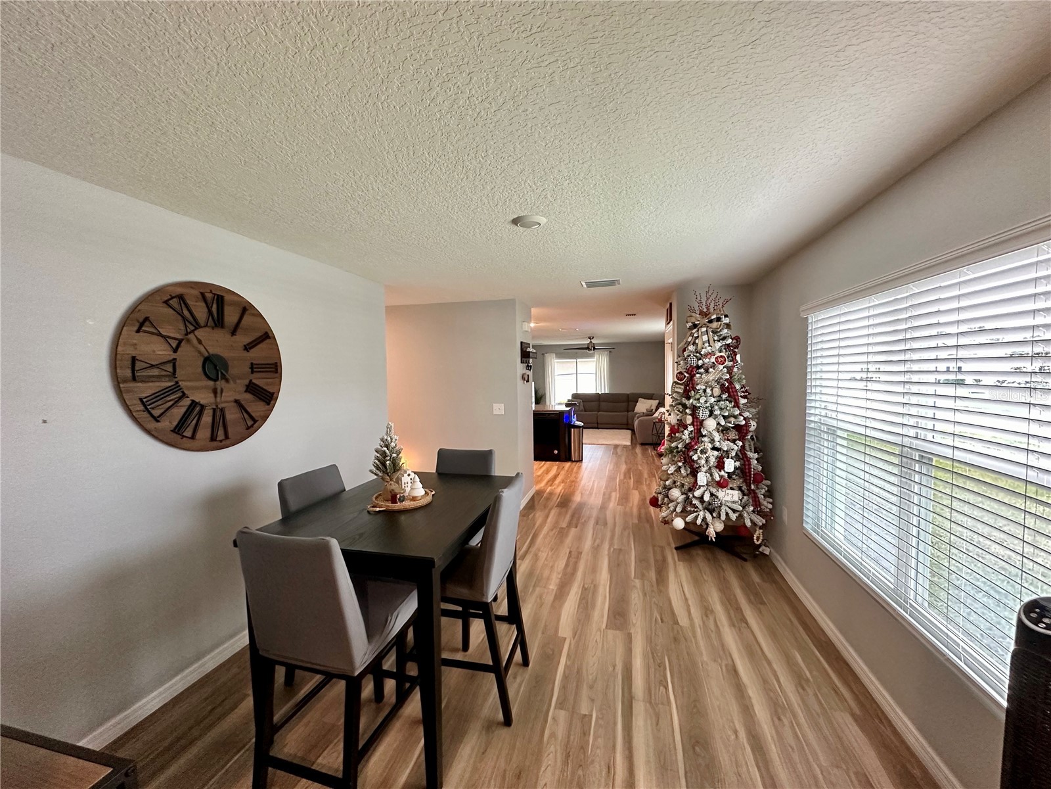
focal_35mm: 14
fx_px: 425
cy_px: 394
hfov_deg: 102.1
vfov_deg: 85.7
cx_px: 526
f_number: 2.2
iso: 400
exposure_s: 1/60
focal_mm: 2.22
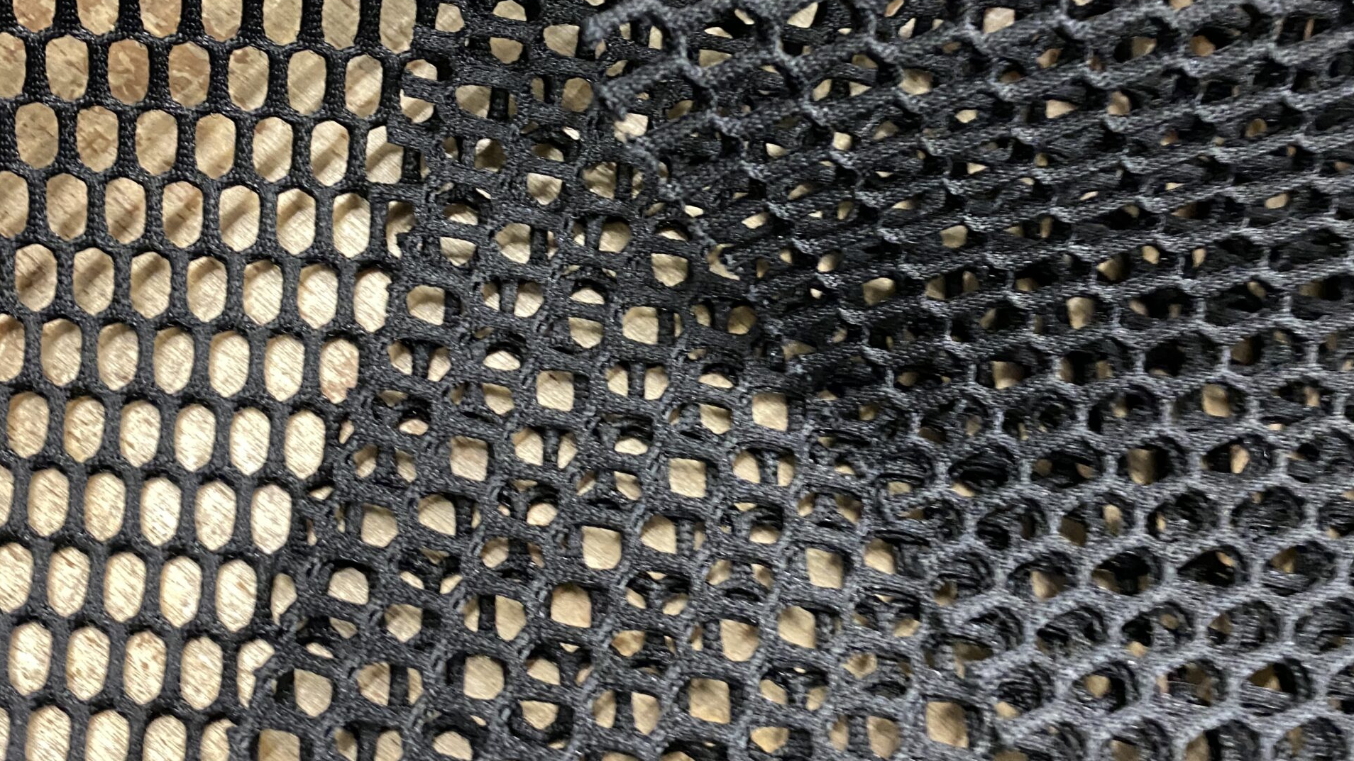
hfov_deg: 52.8
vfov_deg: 30.4
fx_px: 1364
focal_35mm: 38
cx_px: 679
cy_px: 148
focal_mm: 4.25
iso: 500
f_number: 1.8
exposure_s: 1/25
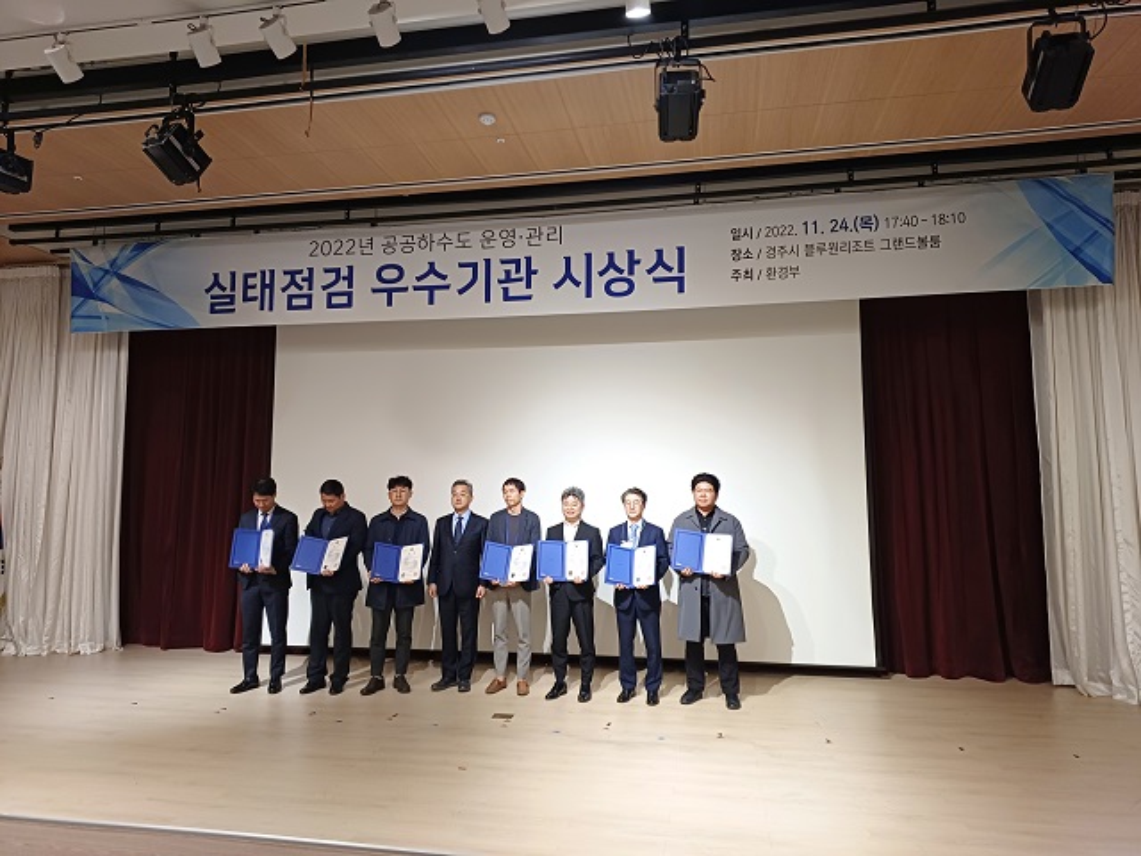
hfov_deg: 73.9
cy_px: 428
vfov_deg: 58.9
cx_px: 570
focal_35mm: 23
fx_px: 758
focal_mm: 5.06
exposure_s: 1/30
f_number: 1.8
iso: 160
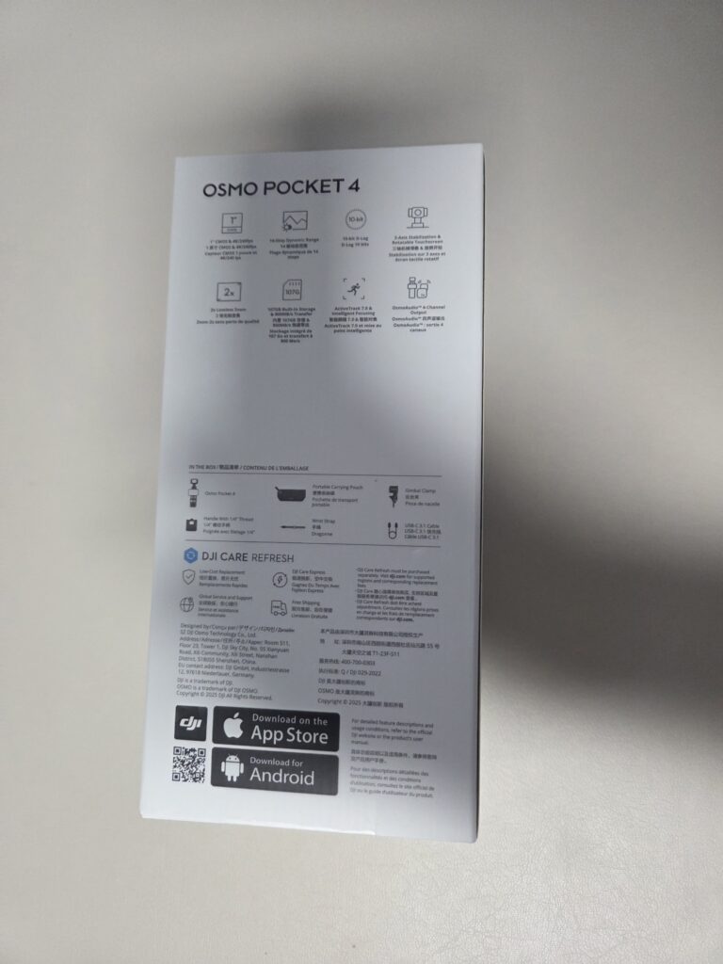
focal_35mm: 23
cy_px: 482
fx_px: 641
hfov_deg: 58.9
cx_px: 362
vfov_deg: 73.9
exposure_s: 1/120
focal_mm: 5.4
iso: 640
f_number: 1.8
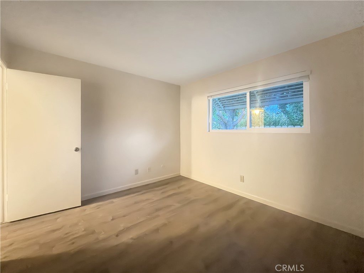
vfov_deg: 89.9
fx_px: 137
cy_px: 136
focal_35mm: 13
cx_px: 182
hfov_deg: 106.2
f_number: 1.8
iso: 2500
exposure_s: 1/15
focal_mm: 1.57
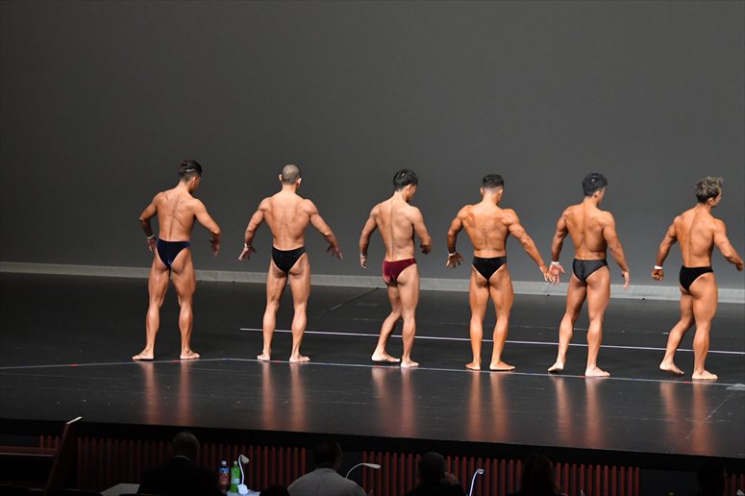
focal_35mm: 157
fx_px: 3247
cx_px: 372
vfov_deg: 8.7
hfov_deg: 13.1
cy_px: 248
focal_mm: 105
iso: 5000
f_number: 5.6
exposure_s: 1/400
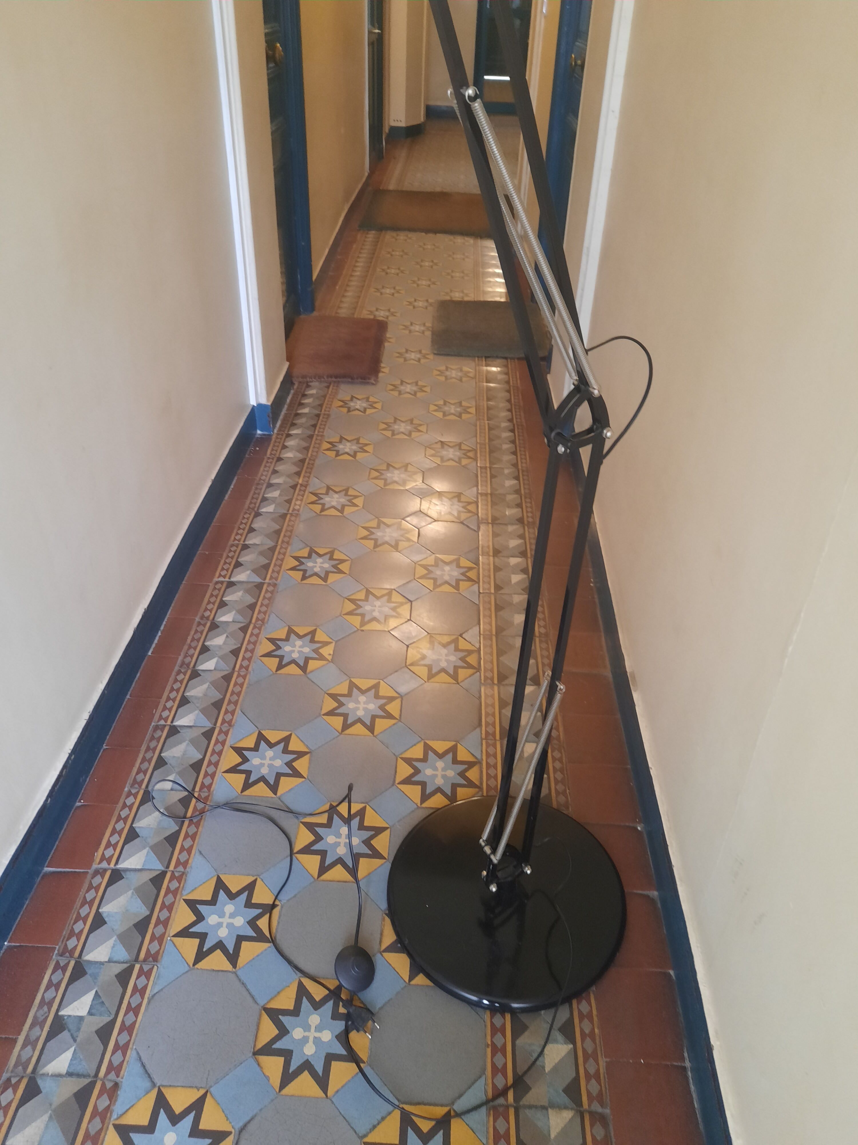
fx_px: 826
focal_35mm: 25
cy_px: 572
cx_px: 429
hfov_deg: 54.9
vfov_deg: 69.4
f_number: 2
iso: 400
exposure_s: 1/25
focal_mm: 4.6
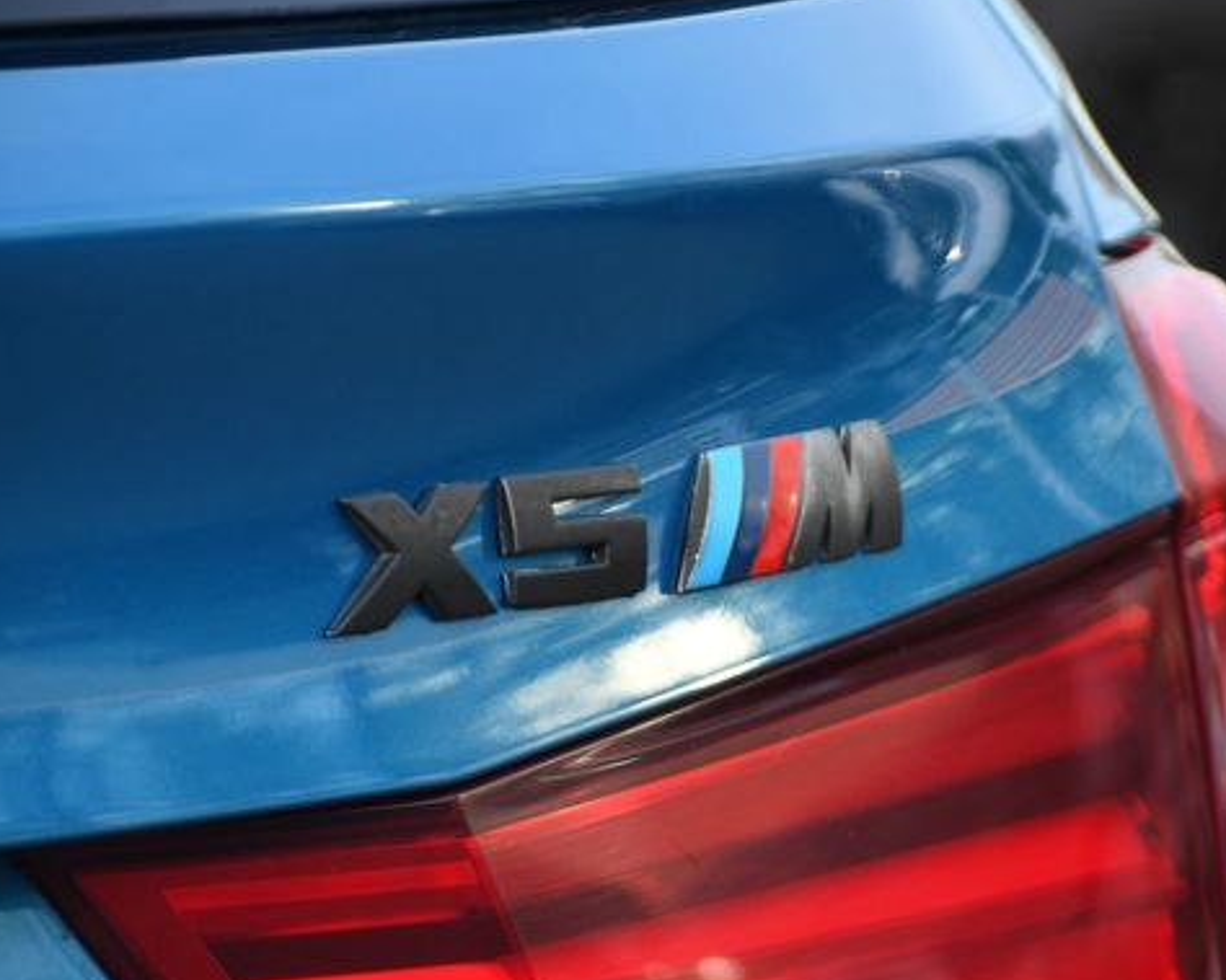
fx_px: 10339
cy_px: 474
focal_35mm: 285
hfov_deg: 6.8
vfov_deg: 5.4
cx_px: 621
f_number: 5
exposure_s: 1/250
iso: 280
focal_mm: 150
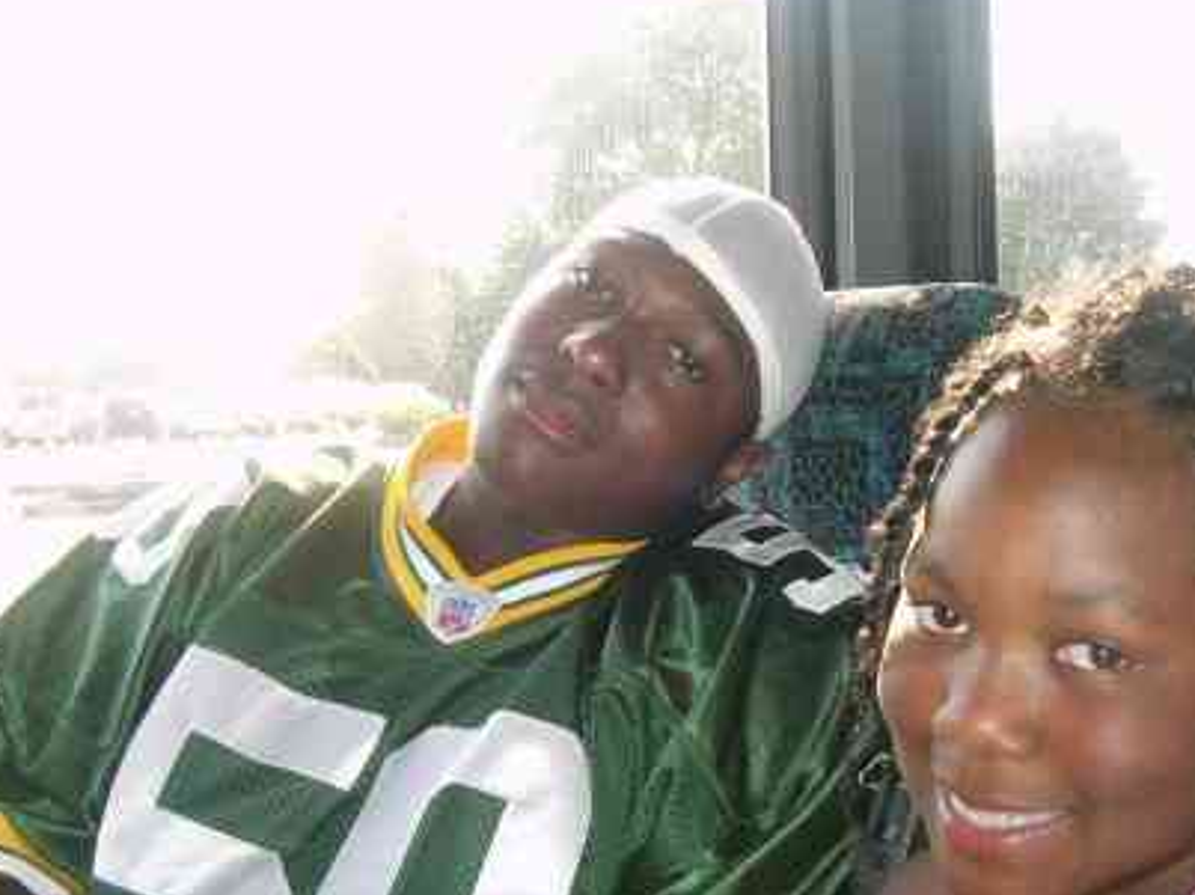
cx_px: 645
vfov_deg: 27.5
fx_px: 1829
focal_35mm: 53
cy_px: 398
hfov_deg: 36.2
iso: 50
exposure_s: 1/80
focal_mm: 5.8
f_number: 2.8
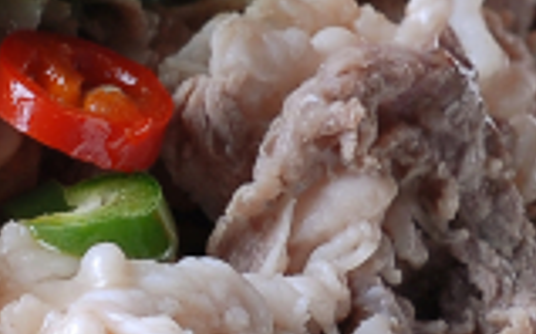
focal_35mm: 593
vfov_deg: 2.2
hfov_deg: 3.5
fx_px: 8653
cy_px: 103
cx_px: -253
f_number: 8
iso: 125
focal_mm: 60
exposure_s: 1/160
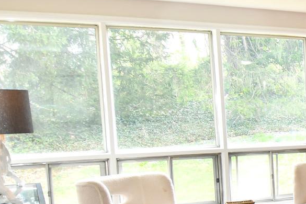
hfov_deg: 24.2
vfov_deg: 20.1
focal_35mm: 63
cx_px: 472
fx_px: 535
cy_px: 250
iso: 200
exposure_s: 1/60
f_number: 4
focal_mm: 12
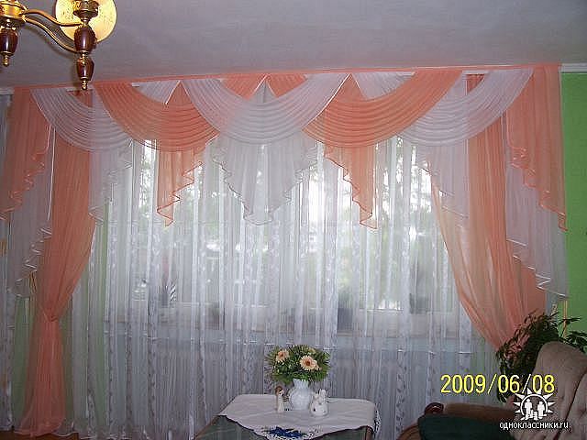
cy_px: 220
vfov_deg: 41.8
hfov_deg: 54.0
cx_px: 294
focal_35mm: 34
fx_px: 577
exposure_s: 1/60
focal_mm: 5.6
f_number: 2.7
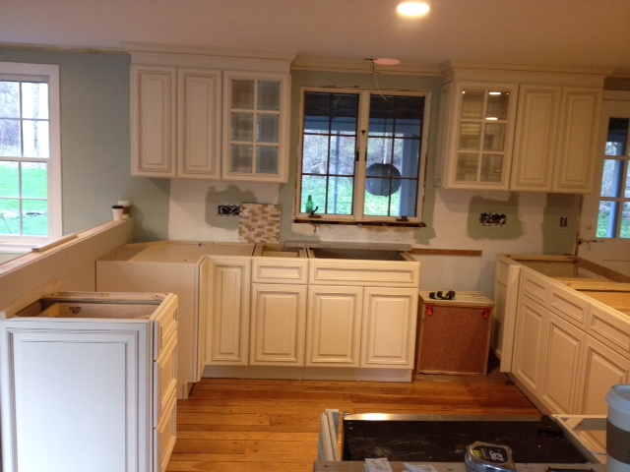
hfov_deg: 52.6
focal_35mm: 35
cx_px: 315
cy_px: 236
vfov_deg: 40.7
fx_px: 637
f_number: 2.4
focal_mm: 4.28
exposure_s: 1/20
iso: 250
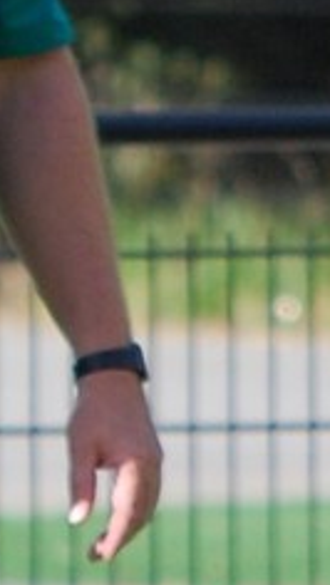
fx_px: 21126
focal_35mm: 1360
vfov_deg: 1.6
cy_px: 535
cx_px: -191
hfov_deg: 0.9
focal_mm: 200
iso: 400
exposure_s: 1/800
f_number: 5.6
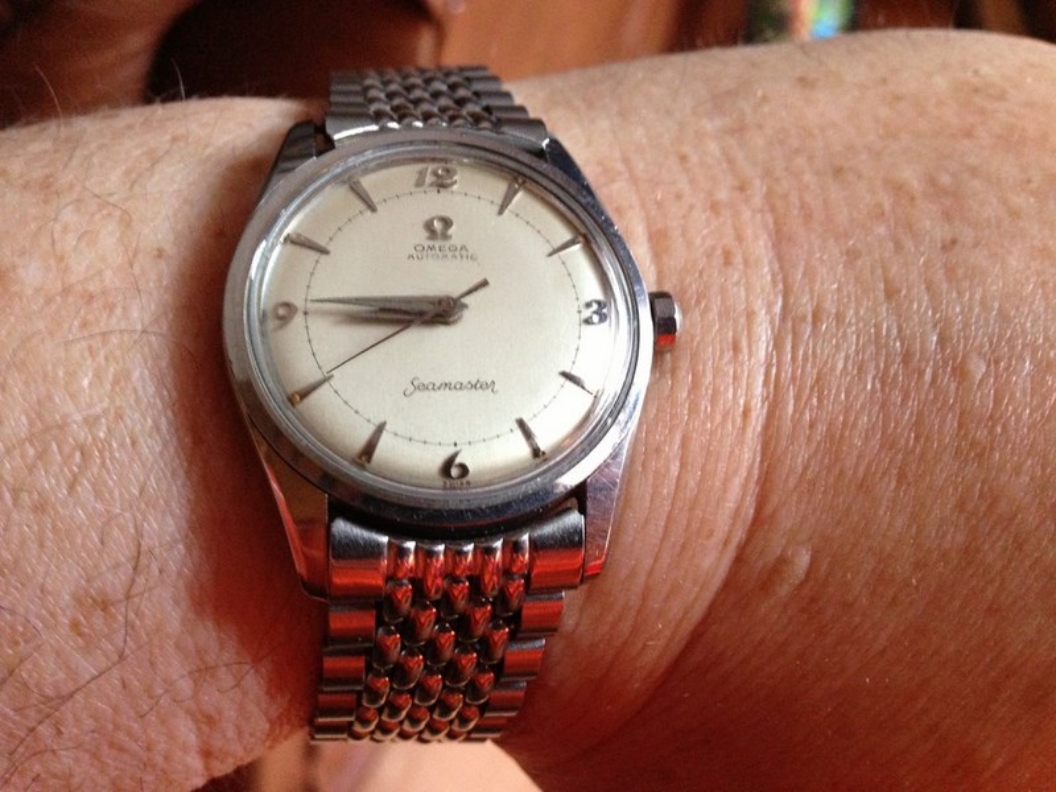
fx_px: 1007
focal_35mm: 33
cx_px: 528
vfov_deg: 42.9
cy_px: 396
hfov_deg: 55.4
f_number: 2.4
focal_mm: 4.13
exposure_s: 1/17
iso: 400
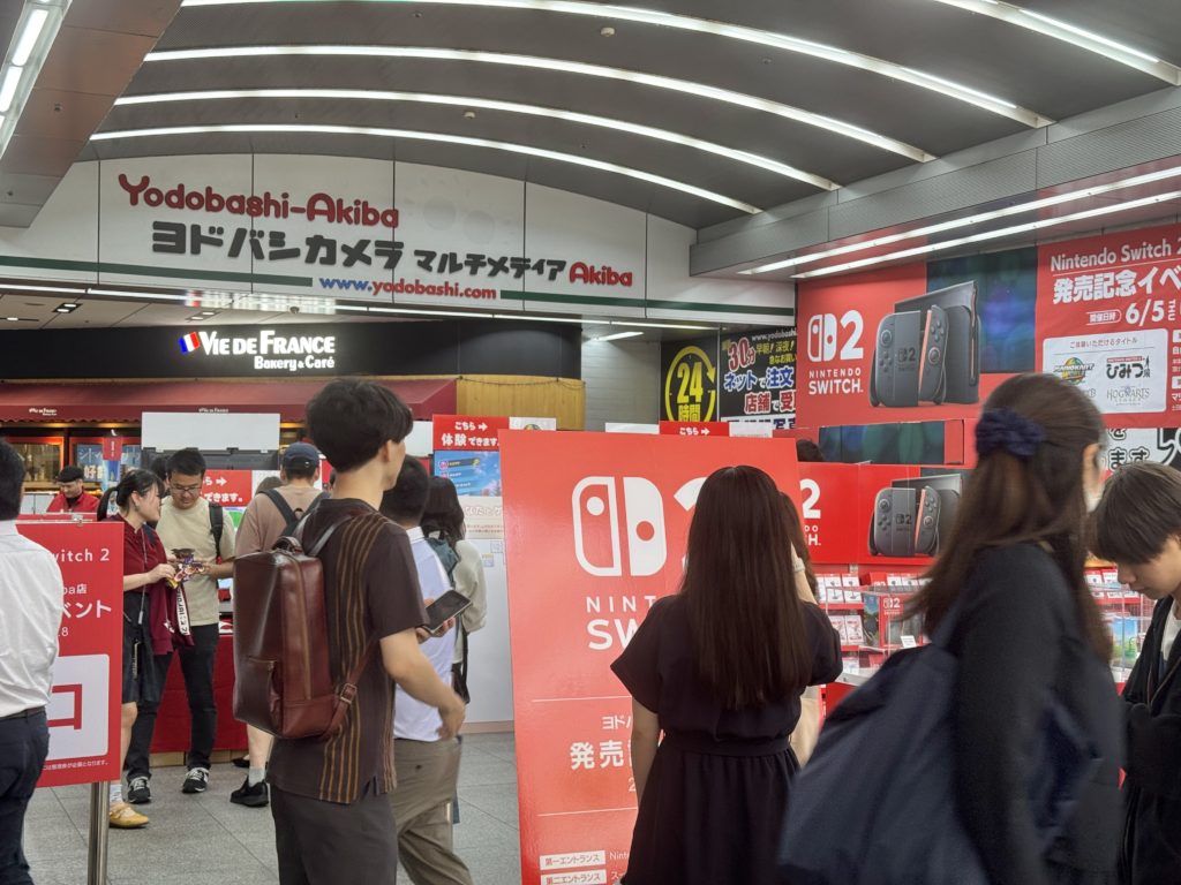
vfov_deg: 30.3
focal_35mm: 48
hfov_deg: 39.7
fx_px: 1638
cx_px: 590
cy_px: 442
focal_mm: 6.76
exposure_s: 1/100
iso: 50
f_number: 1.78
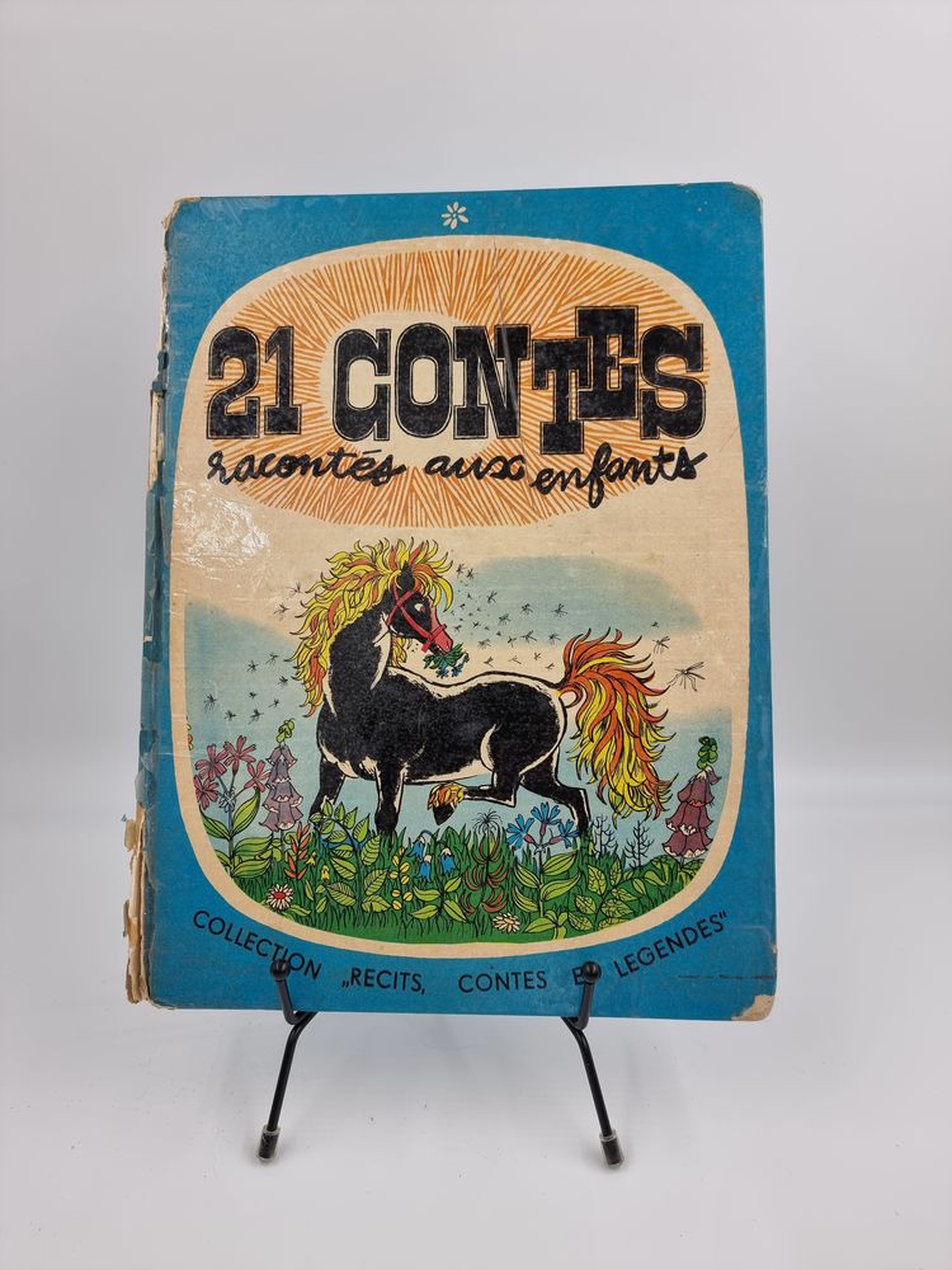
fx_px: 880
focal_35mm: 24
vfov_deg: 71.6
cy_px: 635
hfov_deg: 56.8
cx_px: 476
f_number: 1.8
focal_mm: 6.7
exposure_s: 1/100
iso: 50
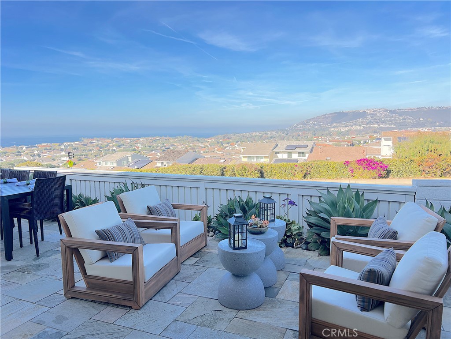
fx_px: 339
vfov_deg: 53.1
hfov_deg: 67.3
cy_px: 170
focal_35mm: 26
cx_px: 226
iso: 50
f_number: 1.5
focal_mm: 5.7
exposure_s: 1/880
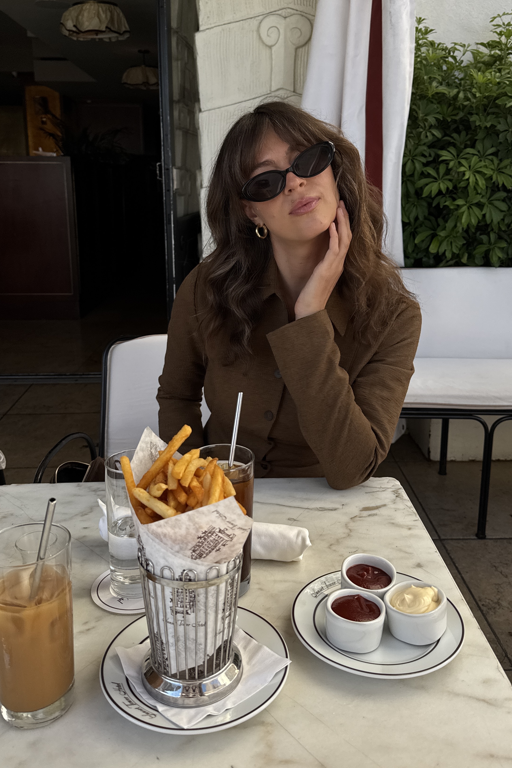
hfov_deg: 43.6
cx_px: 268
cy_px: 310
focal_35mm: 30
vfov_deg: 61.4
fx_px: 640
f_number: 1.78
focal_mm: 6.76
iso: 80
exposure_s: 1/1311
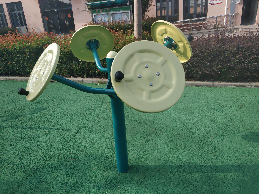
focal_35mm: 27
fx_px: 202
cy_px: 97
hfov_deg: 65.4
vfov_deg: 51.3
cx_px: 130
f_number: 1.8
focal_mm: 3.82
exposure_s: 1/931
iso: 100
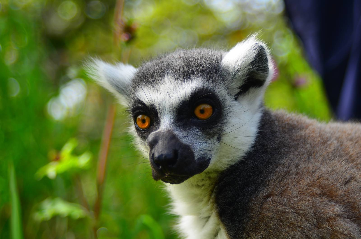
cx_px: 180
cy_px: 120
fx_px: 931
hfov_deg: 22.0
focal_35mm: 93
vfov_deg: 14.6
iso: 100
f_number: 4.2
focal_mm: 62
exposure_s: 1/250
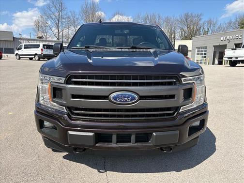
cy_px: 92
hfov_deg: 67.3
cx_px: 122
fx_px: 183
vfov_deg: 53.1
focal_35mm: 26
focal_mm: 5.96
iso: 50
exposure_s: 1/1953
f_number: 1.6
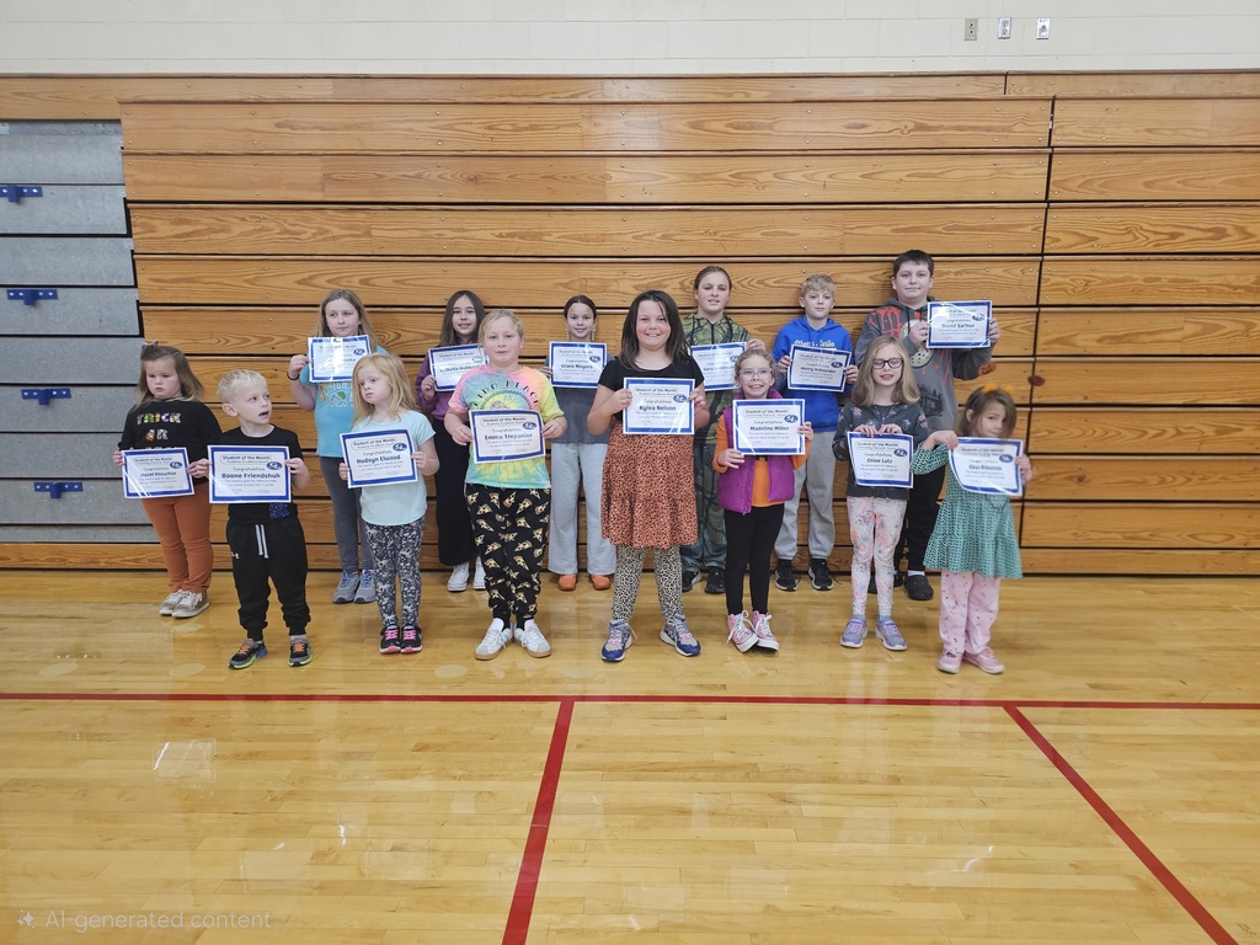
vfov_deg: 58.9
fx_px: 837
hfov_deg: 73.9
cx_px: 630
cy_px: 472
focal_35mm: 23
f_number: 1.7
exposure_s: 1/172
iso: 640
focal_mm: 6.3
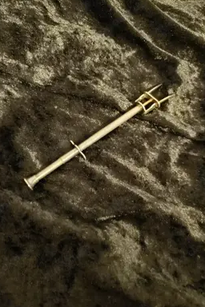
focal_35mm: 26
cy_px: 152
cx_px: 96
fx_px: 222
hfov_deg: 49.5
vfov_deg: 69.4
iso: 2356
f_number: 1.88
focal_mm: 5.59
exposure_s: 1/11.1
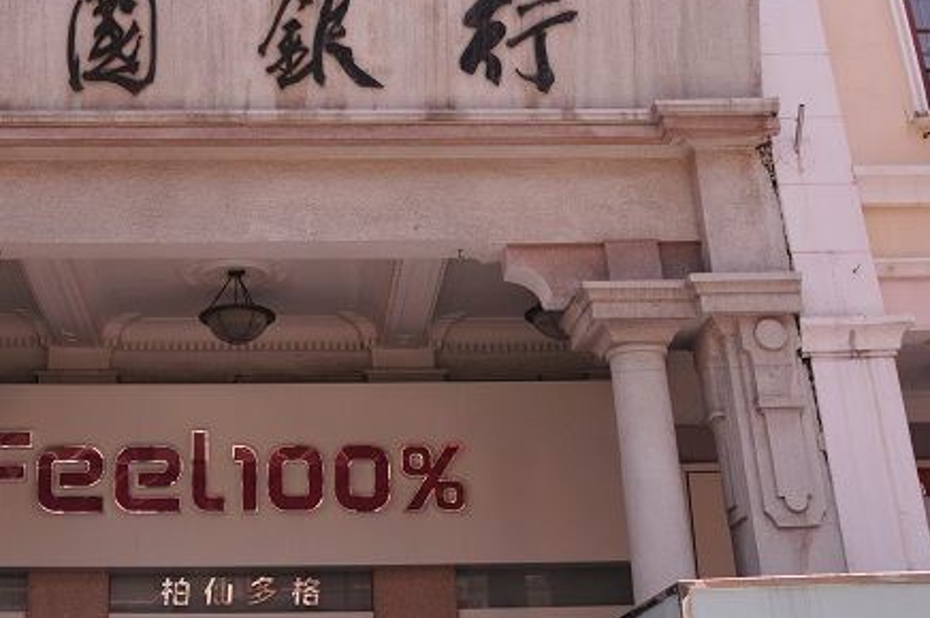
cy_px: 97
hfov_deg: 35.5
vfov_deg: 24.1
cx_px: 235
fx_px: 1420
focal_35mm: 55
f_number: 8
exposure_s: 1/250
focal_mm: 20
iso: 320
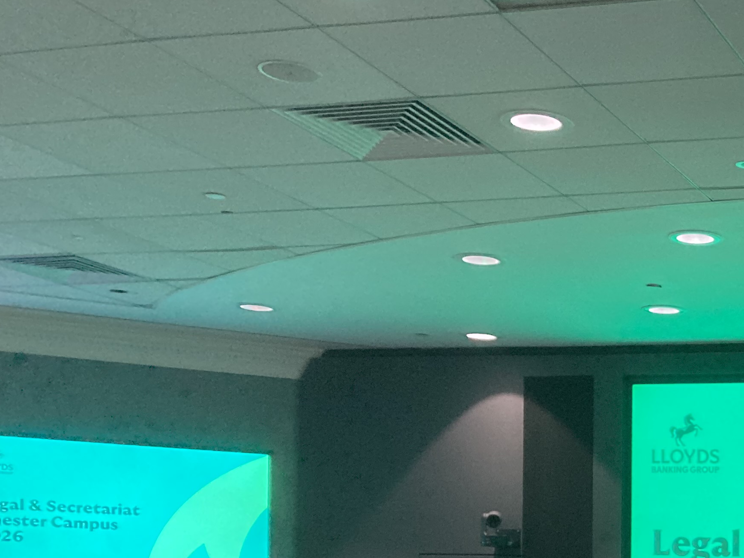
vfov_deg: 21.3
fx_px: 1397
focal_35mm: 65
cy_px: 634
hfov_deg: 26.8
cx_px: 862
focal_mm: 3.99
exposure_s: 1/40
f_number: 1.8
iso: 320
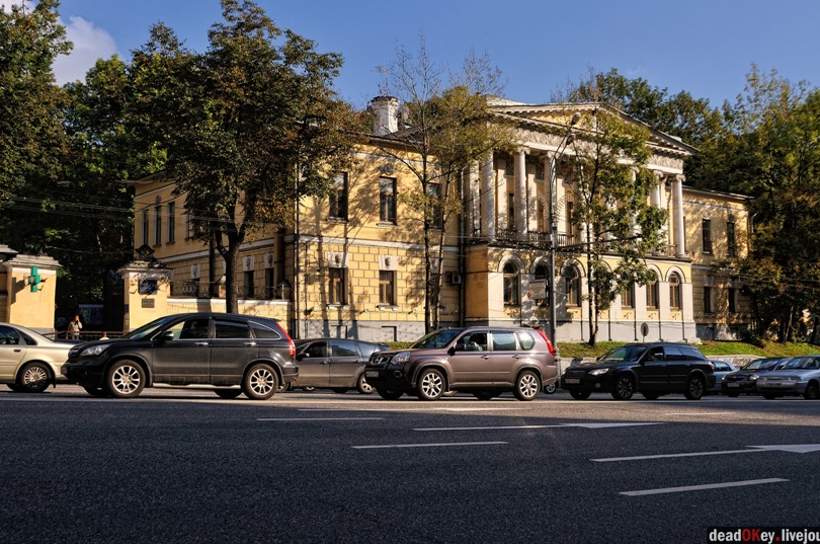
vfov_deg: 33.3
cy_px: 256
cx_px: 435
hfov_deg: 48.5
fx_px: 909
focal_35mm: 40
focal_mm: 24
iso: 200
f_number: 8
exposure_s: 1/640
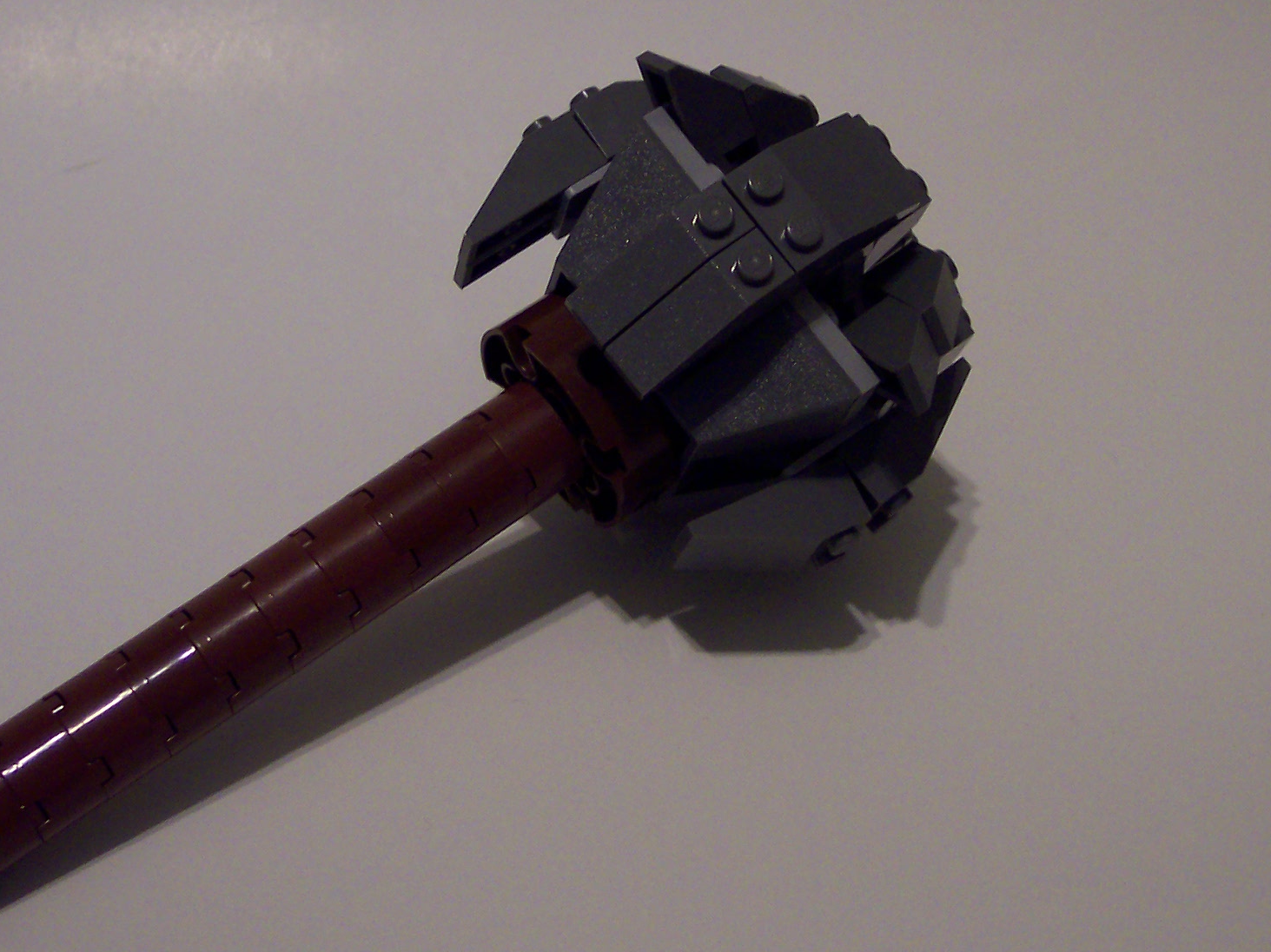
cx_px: 528
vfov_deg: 21.8
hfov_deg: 28.9
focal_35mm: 67
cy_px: 269
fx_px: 2459
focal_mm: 8
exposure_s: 1/15
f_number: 2.8
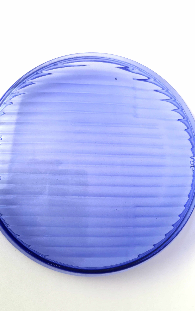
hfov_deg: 35.3
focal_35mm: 36
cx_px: 95
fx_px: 306
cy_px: 177
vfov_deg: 53.8
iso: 50
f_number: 1.8
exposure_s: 1/157
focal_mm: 5.58
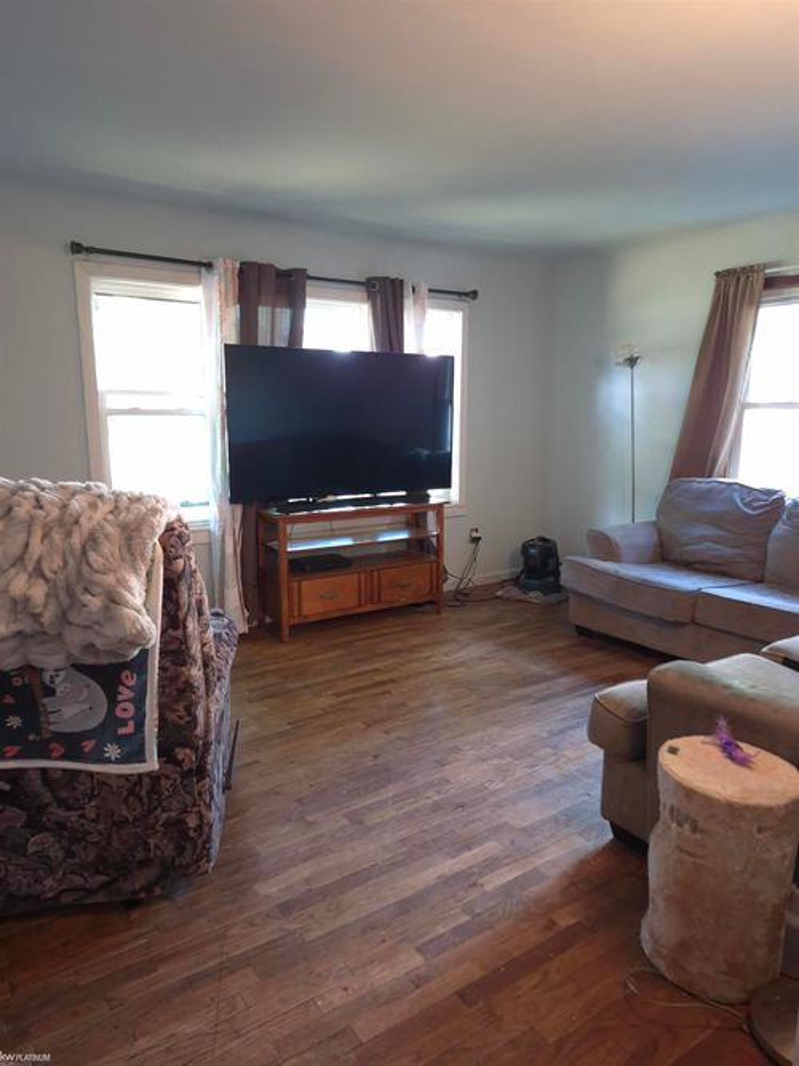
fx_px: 708
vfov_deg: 73.9
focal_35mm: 23
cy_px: 533
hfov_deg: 58.9
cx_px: 400
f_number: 1.8
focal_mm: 5.4
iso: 320
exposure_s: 1/24
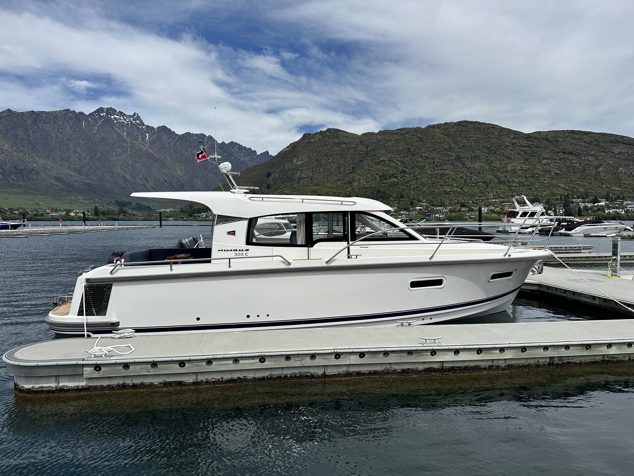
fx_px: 440
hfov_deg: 71.6
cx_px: 317
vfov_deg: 56.8
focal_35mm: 24
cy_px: 238
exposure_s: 1/8197
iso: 80
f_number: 1.78
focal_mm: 6.86
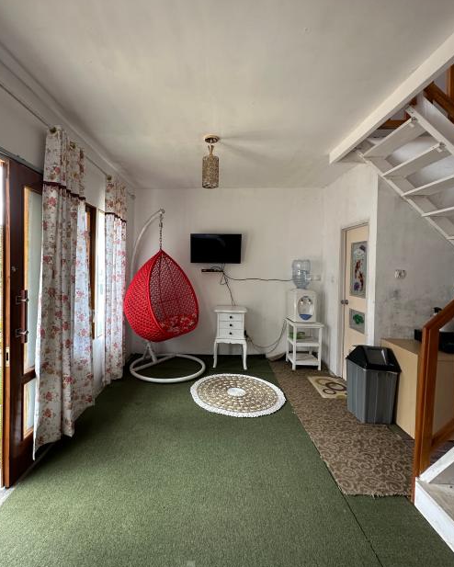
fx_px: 285
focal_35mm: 17
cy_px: 270
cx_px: 195
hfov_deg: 76.6
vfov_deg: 89.6
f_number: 2.2
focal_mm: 2.22
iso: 125
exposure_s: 1/99
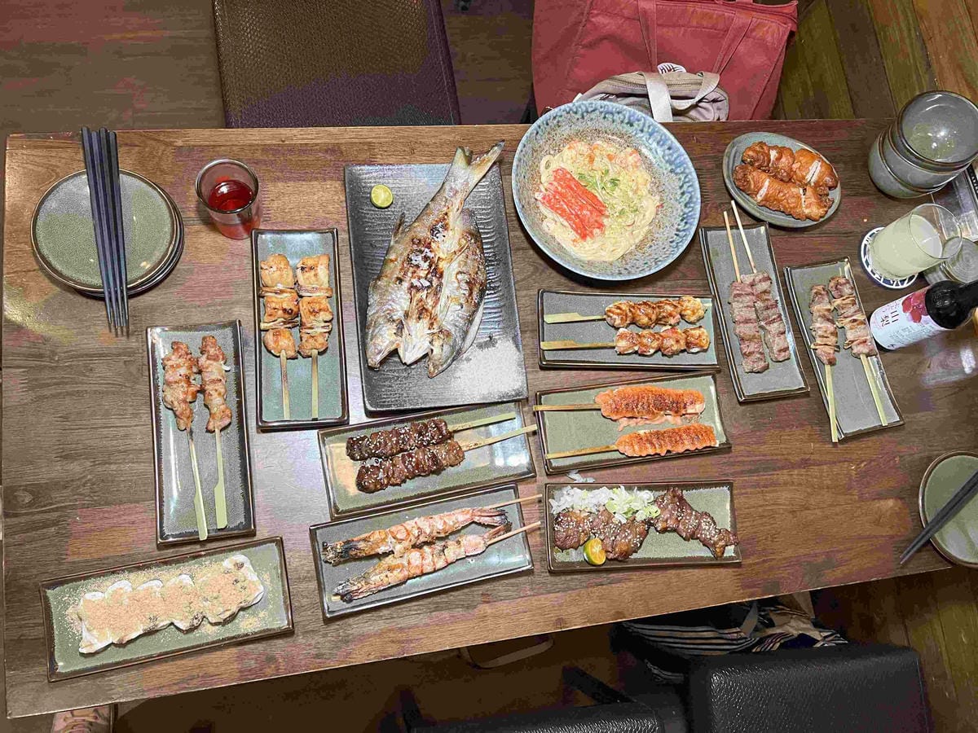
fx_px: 735
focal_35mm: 26
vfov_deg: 53.1
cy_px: 366
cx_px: 489
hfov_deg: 67.3
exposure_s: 1/60
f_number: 1.5
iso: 400
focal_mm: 5.7
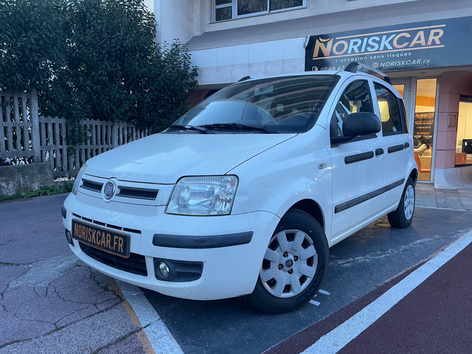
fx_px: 355
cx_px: 236
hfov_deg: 67.3
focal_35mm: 26
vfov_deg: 53.1
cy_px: 177
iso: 200
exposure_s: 1/60
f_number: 1.6
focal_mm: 4.2
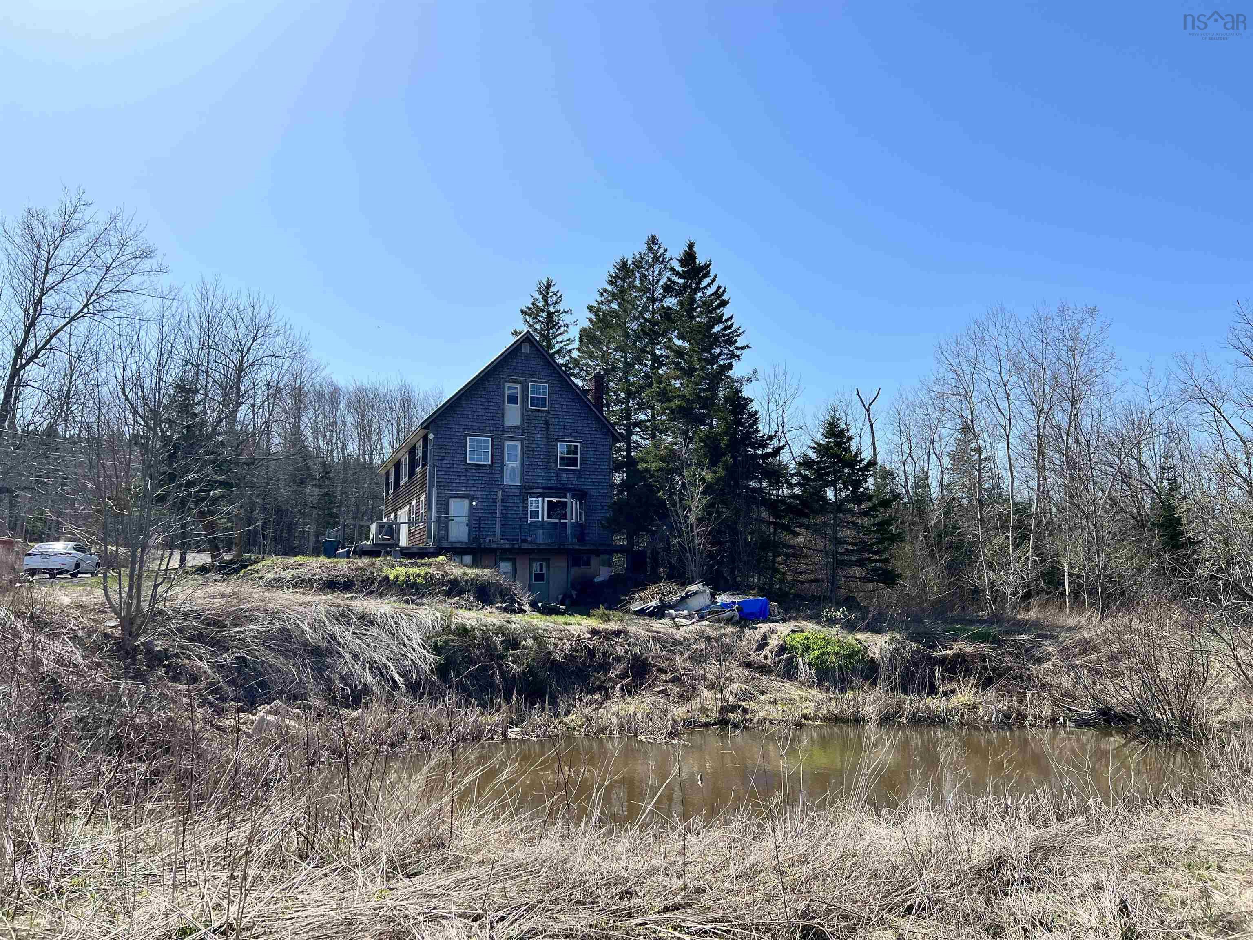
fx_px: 941
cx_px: 626
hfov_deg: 67.3
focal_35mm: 26
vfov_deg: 53.1
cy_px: 470
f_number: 1.5
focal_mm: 5.7
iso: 50
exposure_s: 1/5587
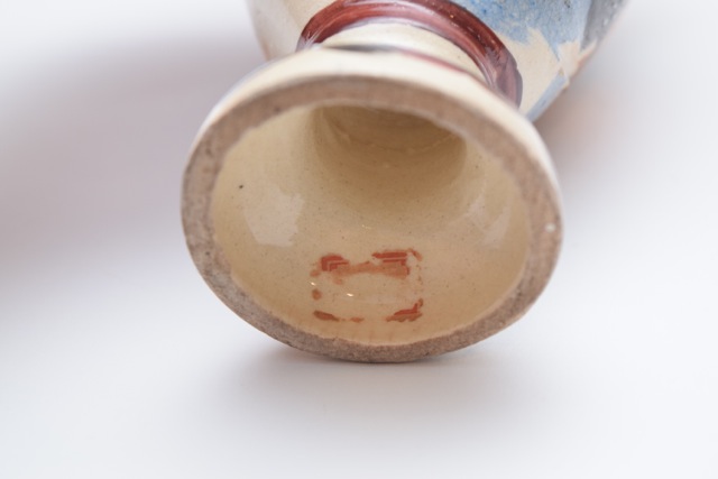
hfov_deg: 24.6
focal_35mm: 82
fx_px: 1646
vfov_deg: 16.6
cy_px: 240
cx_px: 359
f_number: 5.6
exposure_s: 1/125
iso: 800
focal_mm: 55
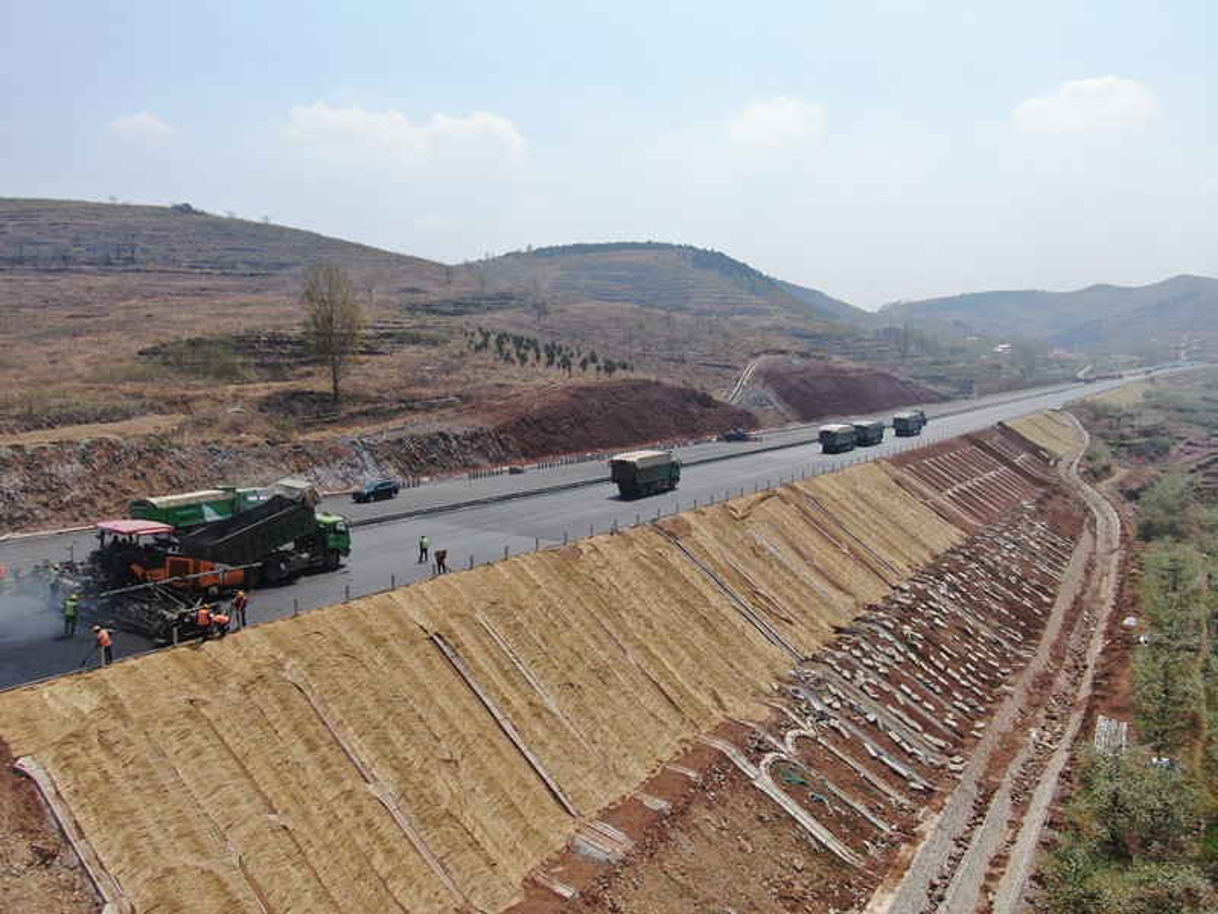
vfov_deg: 56.8
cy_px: 457
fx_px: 844
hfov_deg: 71.6
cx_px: 609
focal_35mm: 24
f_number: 2.8
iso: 100
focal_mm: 4.39
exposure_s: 1/2000
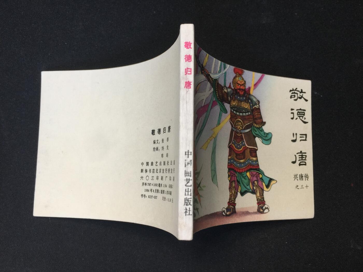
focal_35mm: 29
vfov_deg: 48.2
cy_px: 136
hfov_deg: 61.7
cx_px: 182
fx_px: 304
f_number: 2.2
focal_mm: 4.15
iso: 32
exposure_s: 1/33
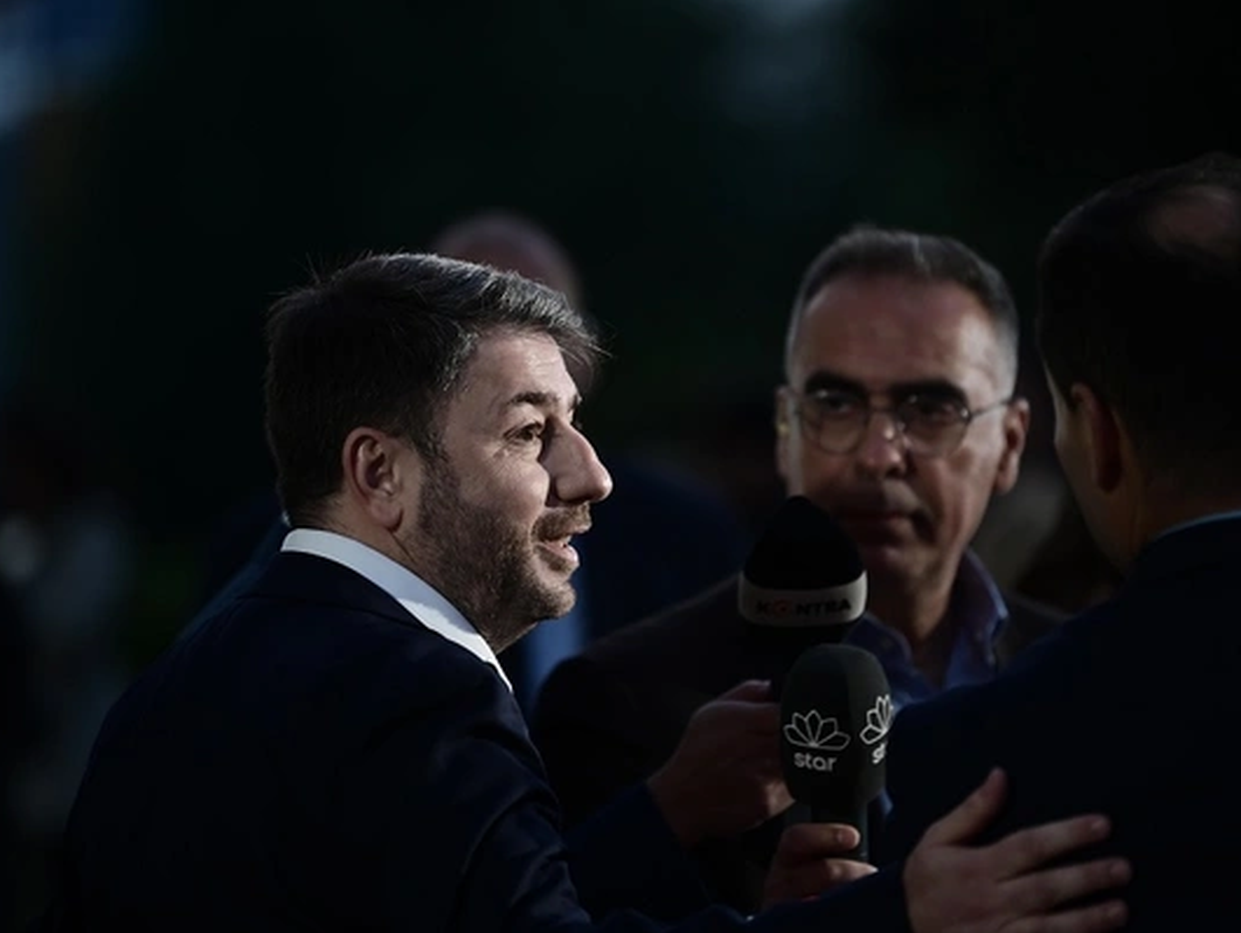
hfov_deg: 8.4
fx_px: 8431
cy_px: 468
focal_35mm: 235
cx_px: 636
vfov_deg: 6.3
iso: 800
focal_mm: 200
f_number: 3.2
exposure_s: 1/500
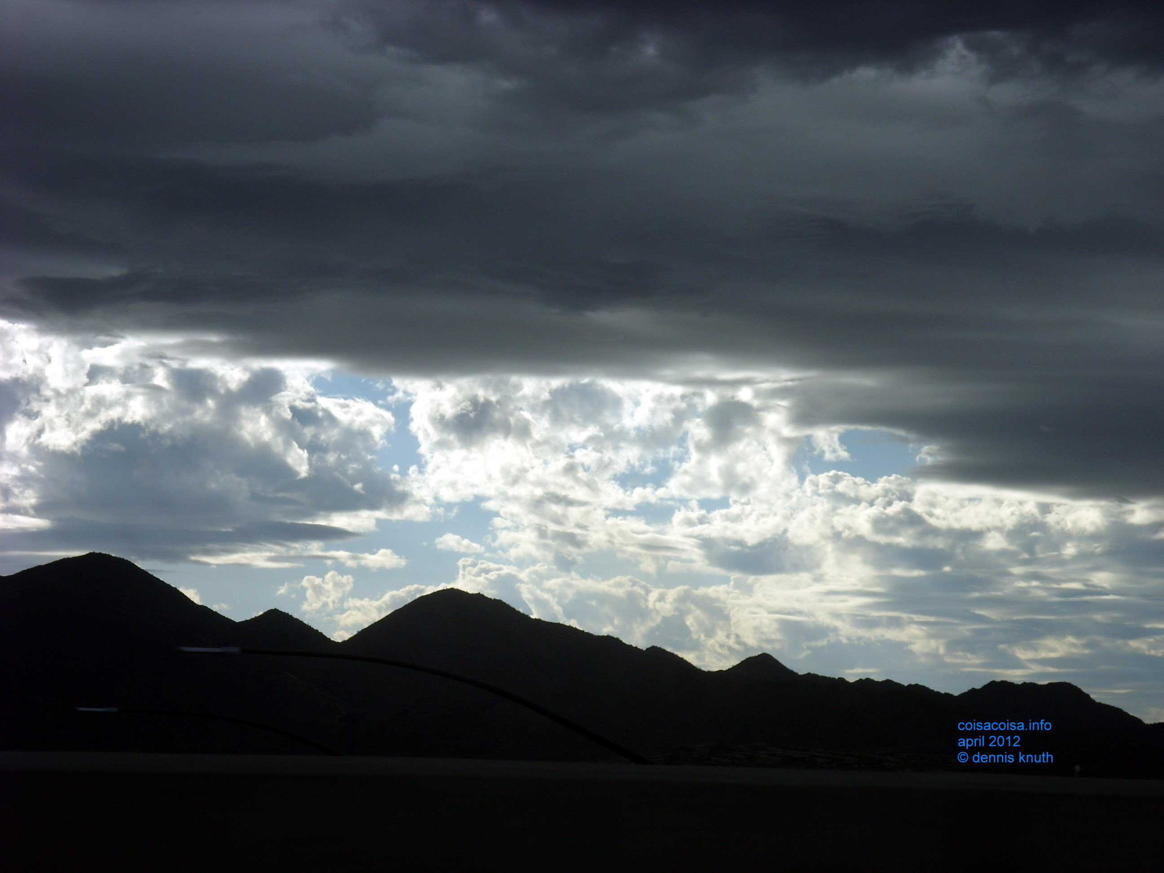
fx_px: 4304
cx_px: 582
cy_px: 436
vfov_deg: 11.6
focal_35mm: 128
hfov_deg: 15.4
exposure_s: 1/369
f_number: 6.8
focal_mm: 21.3
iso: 50
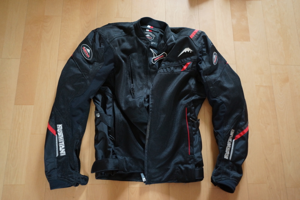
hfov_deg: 61.9
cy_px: 100
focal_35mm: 30
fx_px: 250
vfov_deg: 43.6
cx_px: 150
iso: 1600
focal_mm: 20
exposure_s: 1/60
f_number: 3.2
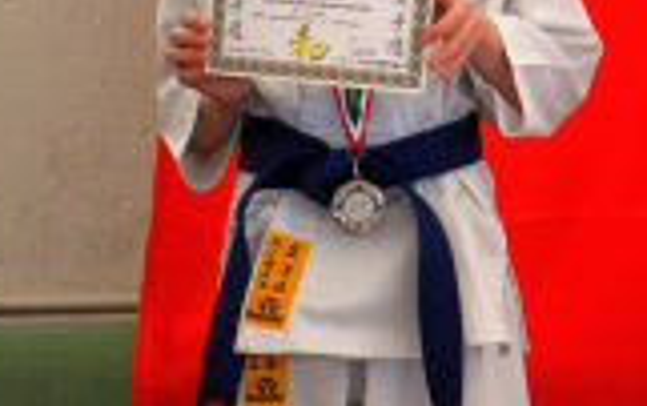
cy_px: -100
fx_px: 5541
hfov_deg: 6.5
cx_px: 1145
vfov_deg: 4.2
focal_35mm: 314
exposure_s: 1/80
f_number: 4.5
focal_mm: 55
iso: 400
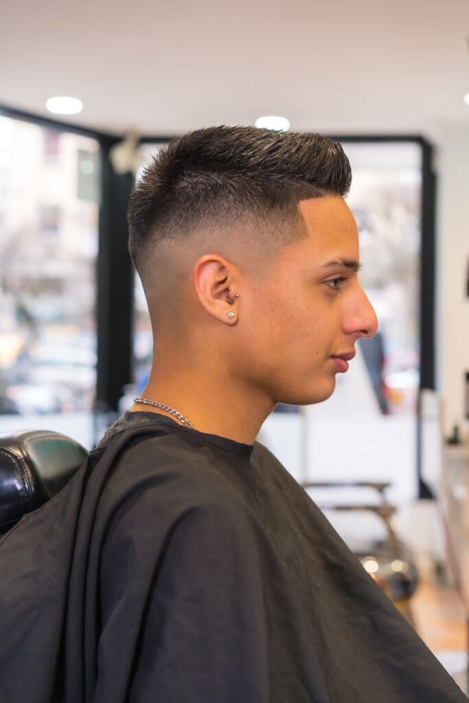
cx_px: 234
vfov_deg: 36.2
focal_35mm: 55
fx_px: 1074
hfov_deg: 24.6
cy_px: 352
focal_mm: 55
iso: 500
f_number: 4
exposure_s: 1/100
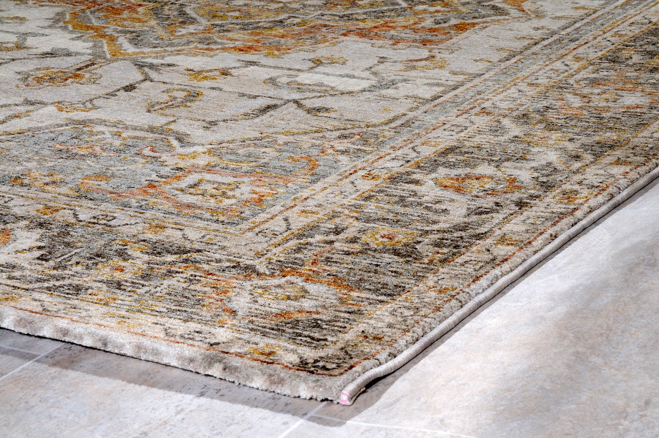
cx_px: 330
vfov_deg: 13.0
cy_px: 219
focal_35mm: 105
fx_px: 1920
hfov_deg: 19.5
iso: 500
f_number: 25
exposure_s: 1/200
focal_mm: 70
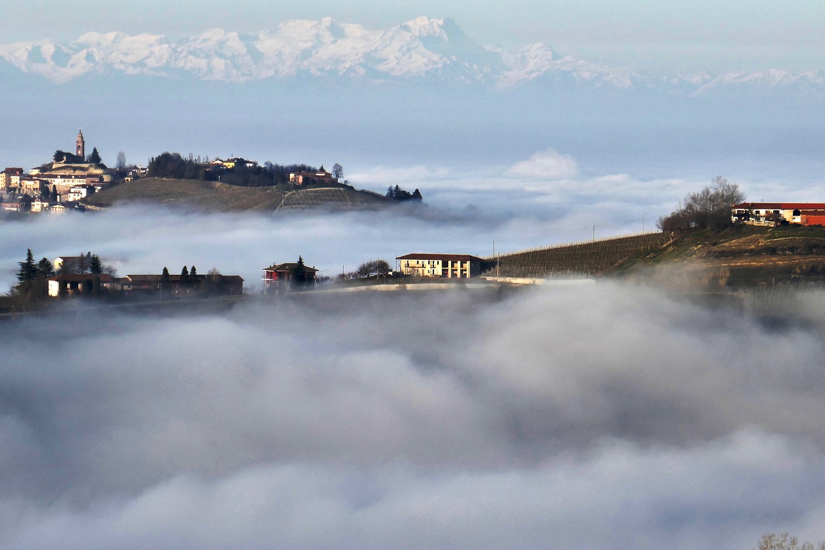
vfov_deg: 5.8
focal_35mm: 237
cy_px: 394
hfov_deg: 8.7
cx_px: 445
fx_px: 5430
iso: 125
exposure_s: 1/400
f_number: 5.9
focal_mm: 59.3
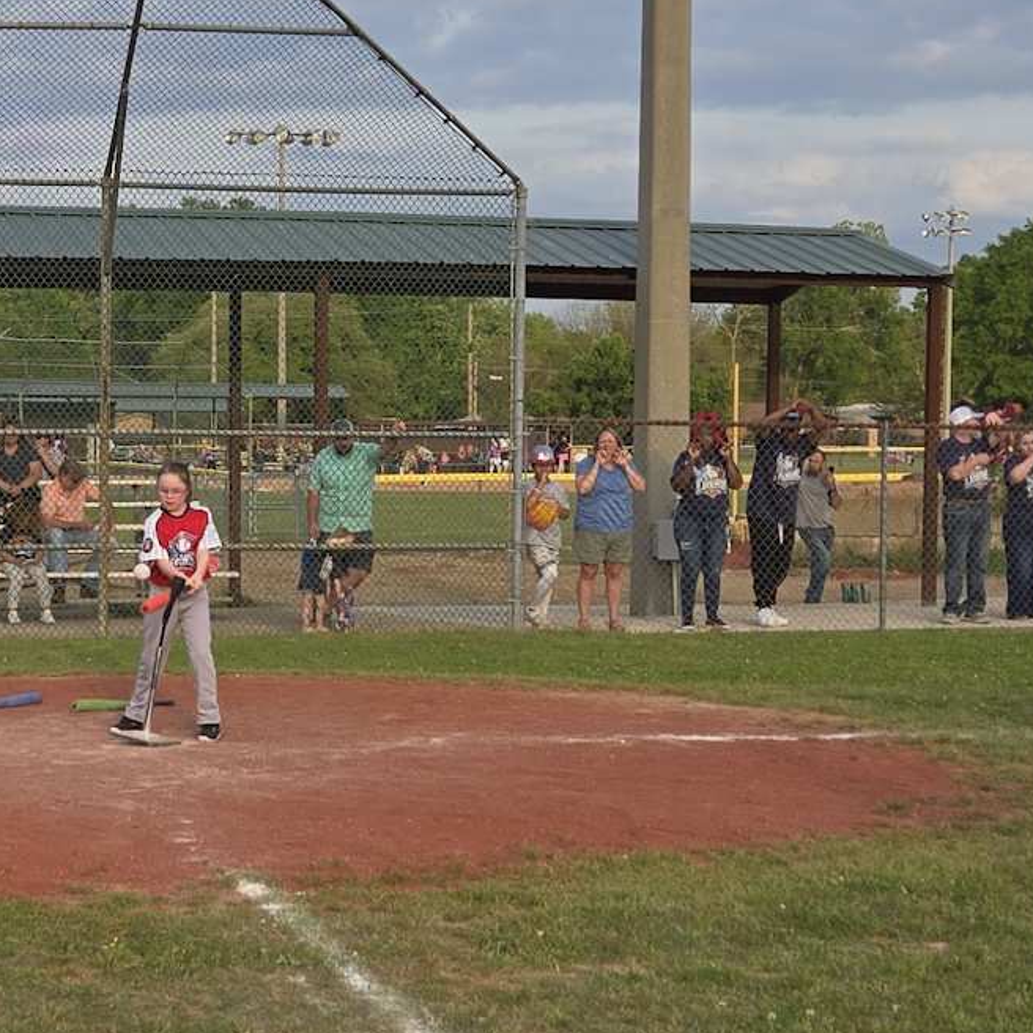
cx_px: 276
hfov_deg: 50.6
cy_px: 499
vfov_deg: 52.5
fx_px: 1047
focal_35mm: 31
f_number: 1.8
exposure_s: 1/709
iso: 25
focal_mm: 5.4
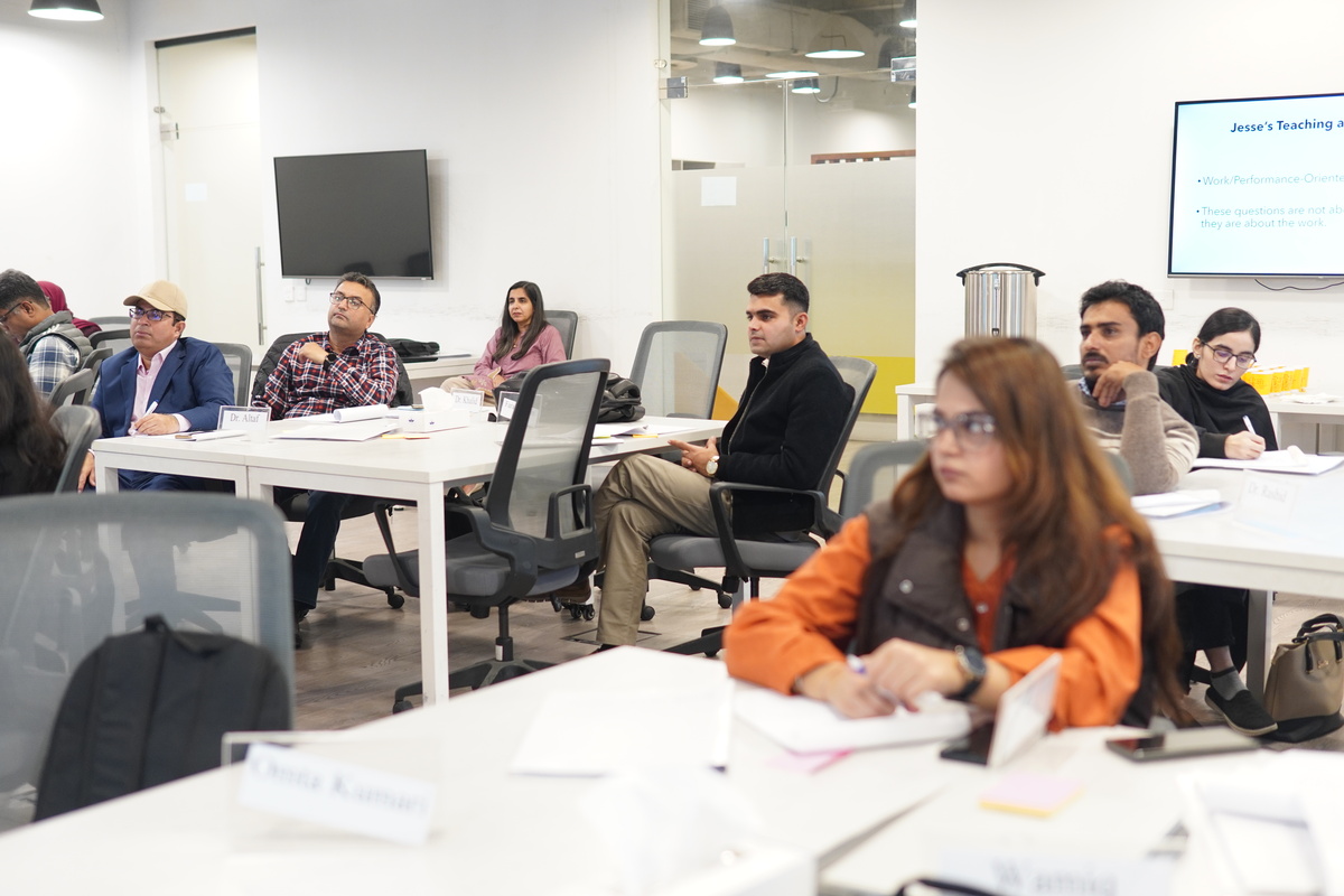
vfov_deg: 29.9
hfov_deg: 43.6
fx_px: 1680
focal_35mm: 45
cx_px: 672
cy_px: 448
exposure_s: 1/125
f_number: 2
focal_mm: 30
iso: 500
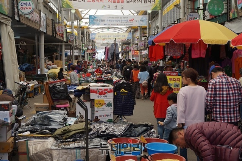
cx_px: 121
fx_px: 343
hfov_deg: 38.9
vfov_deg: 26.4
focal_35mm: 51
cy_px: 80
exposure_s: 1/60
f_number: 6.3
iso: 100
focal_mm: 34
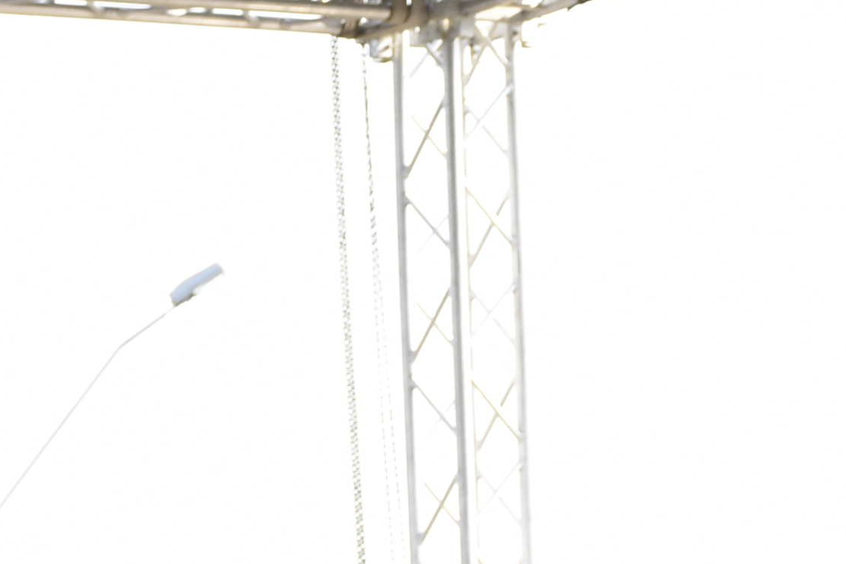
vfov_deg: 5.0
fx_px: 6369
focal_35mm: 271
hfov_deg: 7.4
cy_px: 1006
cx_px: -728
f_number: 6.3
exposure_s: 1/160
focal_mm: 45
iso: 200
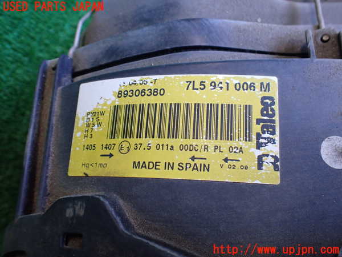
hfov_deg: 60.0
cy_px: 128
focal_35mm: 30
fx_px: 296
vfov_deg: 46.8
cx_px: 171
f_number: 2.3
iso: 500
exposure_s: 1/125
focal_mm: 5.4
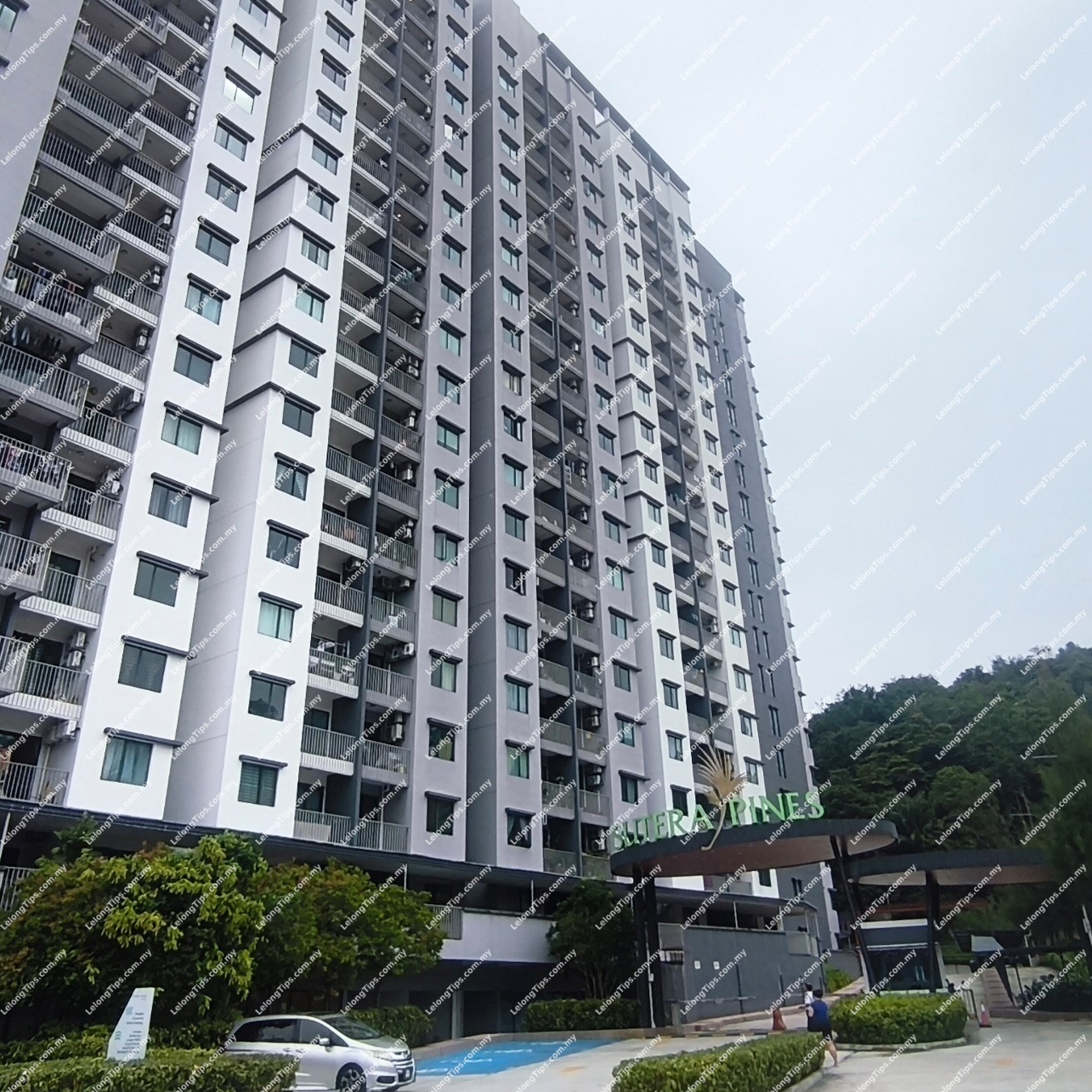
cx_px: 467
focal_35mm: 26
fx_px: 928
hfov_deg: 60.7
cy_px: 382
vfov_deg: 59.8
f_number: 2.2
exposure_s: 1/2307
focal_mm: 1.65
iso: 50
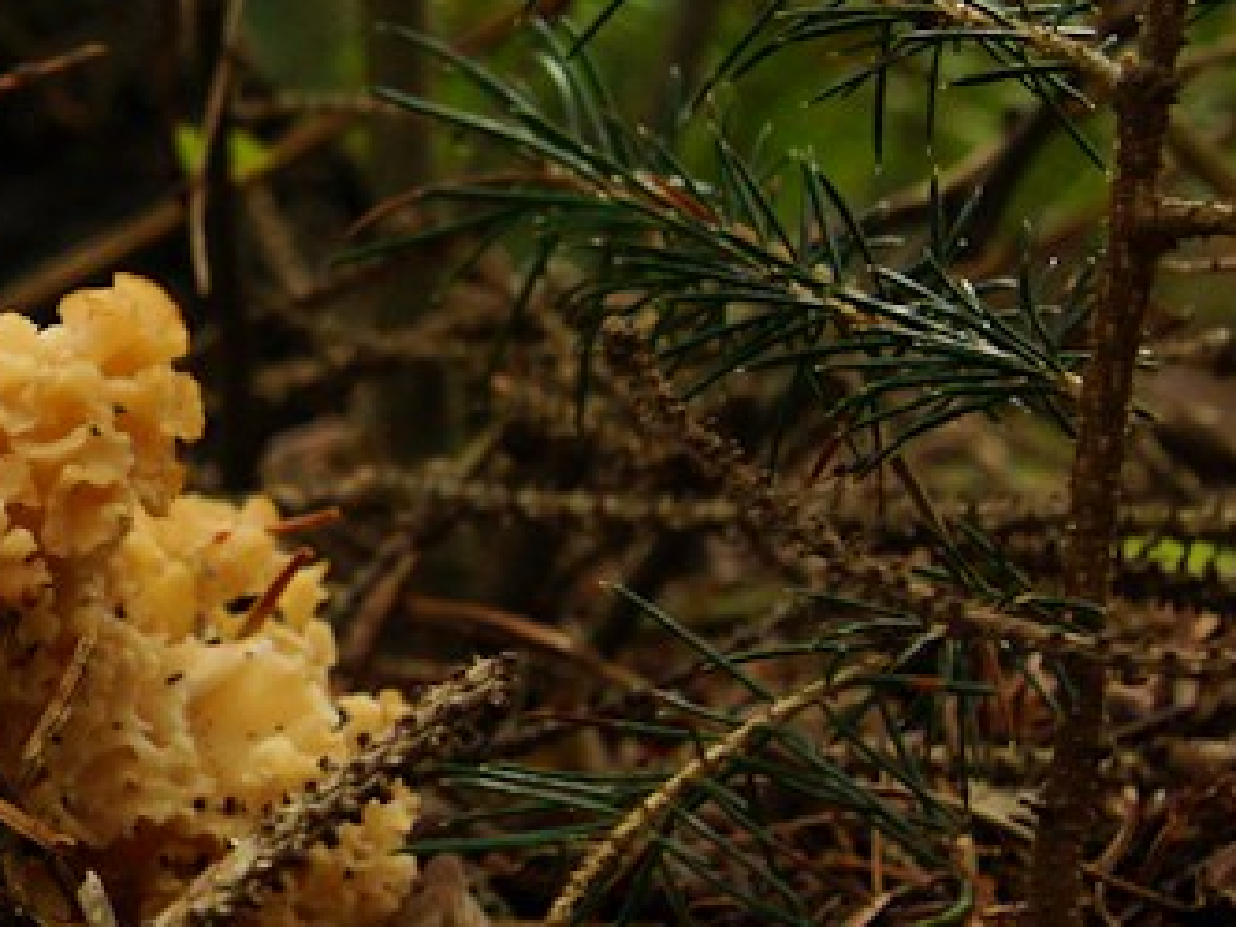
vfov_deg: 9.1
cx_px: -886
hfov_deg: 11.4
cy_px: 356
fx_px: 5820
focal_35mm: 163
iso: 400
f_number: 7.1
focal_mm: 30
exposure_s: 1/8
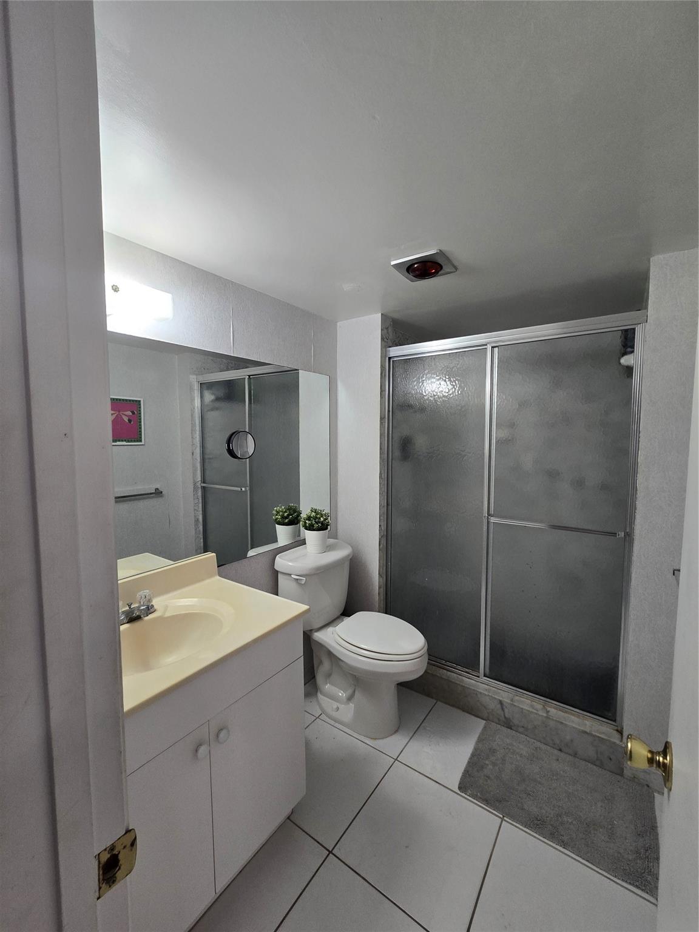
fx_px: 350
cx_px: 350
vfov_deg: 106.2
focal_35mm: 13
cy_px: 466
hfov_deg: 89.9
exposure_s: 1/60
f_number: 2.2
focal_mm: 2.2
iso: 125
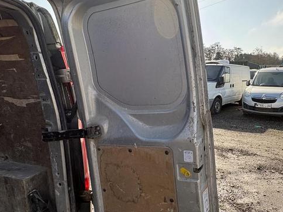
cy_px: 110
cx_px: 183
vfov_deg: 53.1
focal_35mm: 26
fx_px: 213
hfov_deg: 65.9
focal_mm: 2.22
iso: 40
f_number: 2.2
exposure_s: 1/631
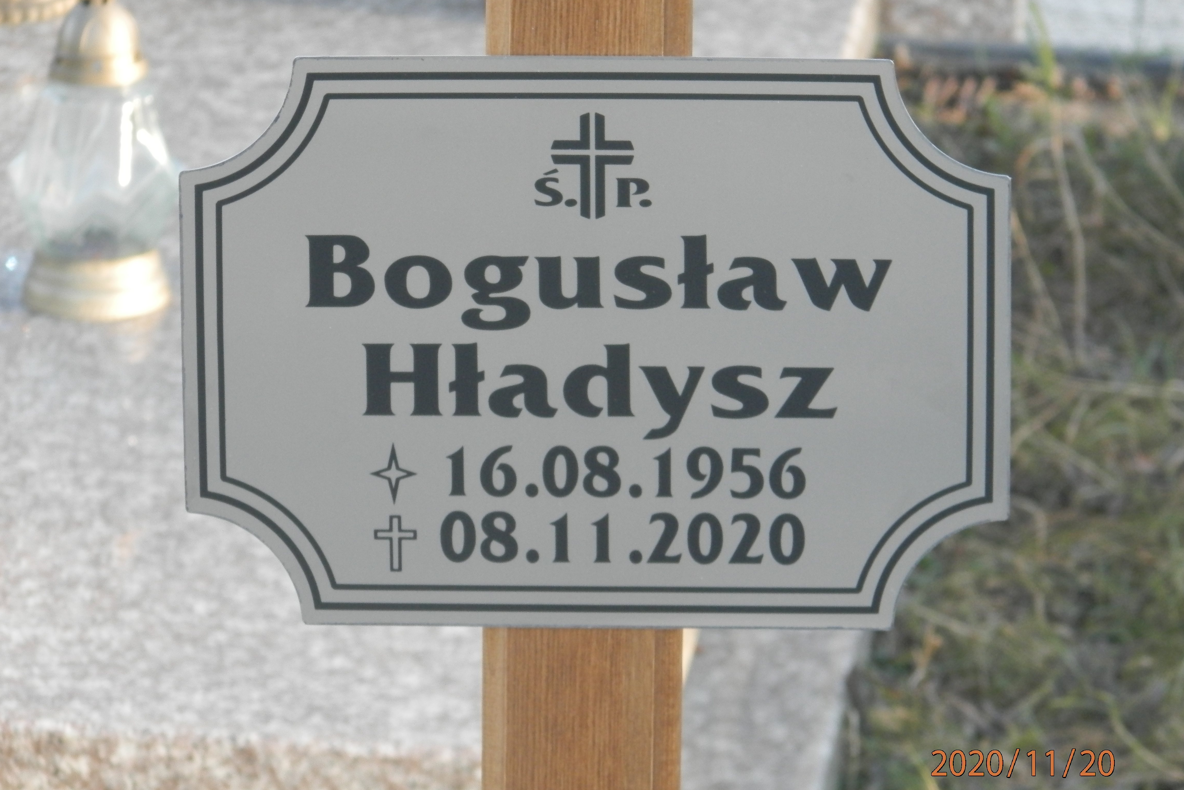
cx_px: 592
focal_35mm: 234
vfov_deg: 5.9
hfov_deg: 8.8
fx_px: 7696
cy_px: 412
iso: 200
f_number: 5.4
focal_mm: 40
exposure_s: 1/40
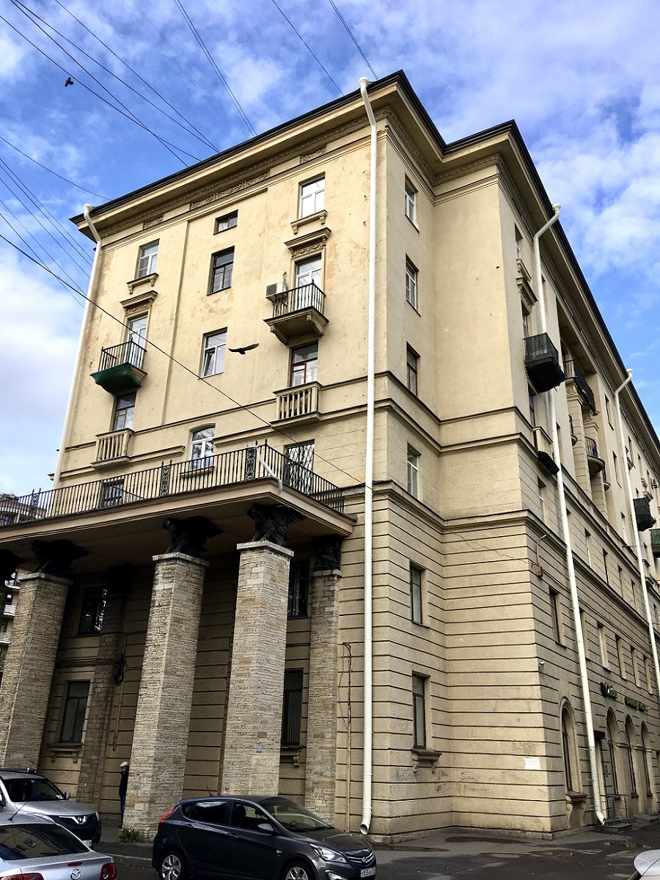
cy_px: 440
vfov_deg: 61.7
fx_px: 737
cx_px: 330
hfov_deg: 48.2
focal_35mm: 29
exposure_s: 1/513
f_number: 2.2
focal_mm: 4.15
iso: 25
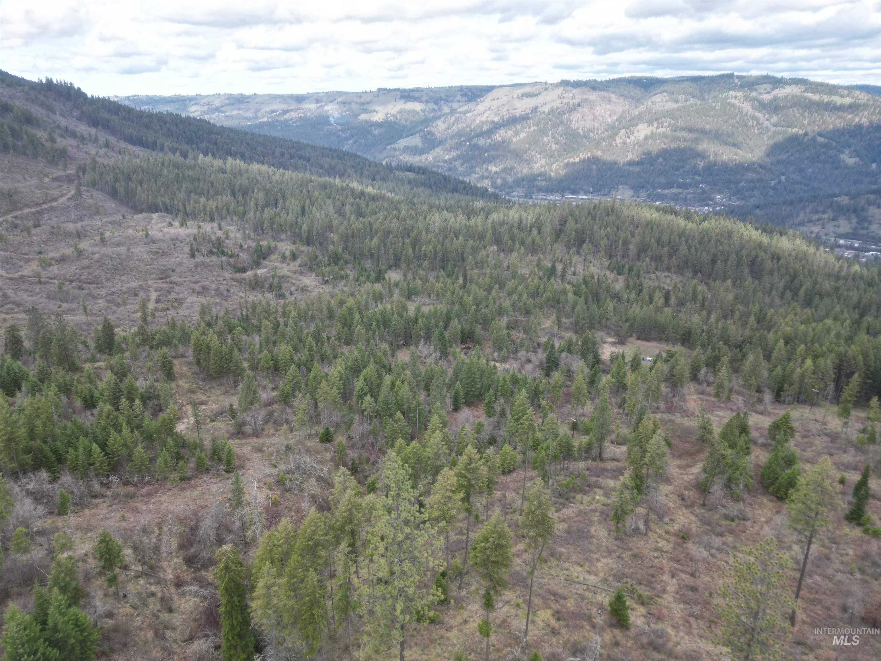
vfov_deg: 56.8
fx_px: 611
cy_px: 330
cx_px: 440
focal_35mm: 24
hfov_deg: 71.6
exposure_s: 1/1500
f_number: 1.7
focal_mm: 6.72
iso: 200
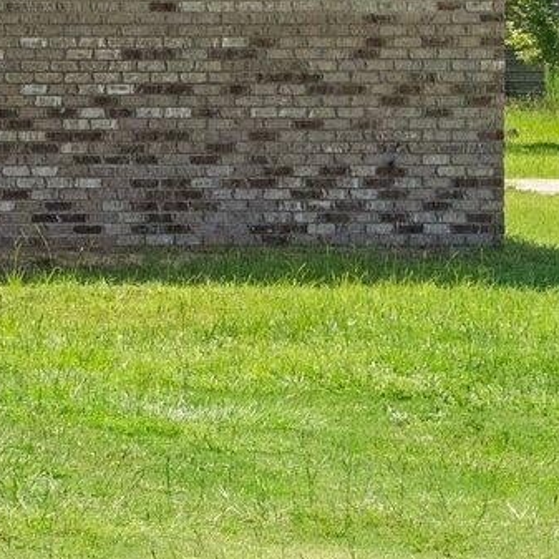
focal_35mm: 186
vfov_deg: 9.4
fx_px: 3398
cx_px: -869
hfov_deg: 8.4
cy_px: 56
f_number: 9
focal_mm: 24
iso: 1000
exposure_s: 1/1000
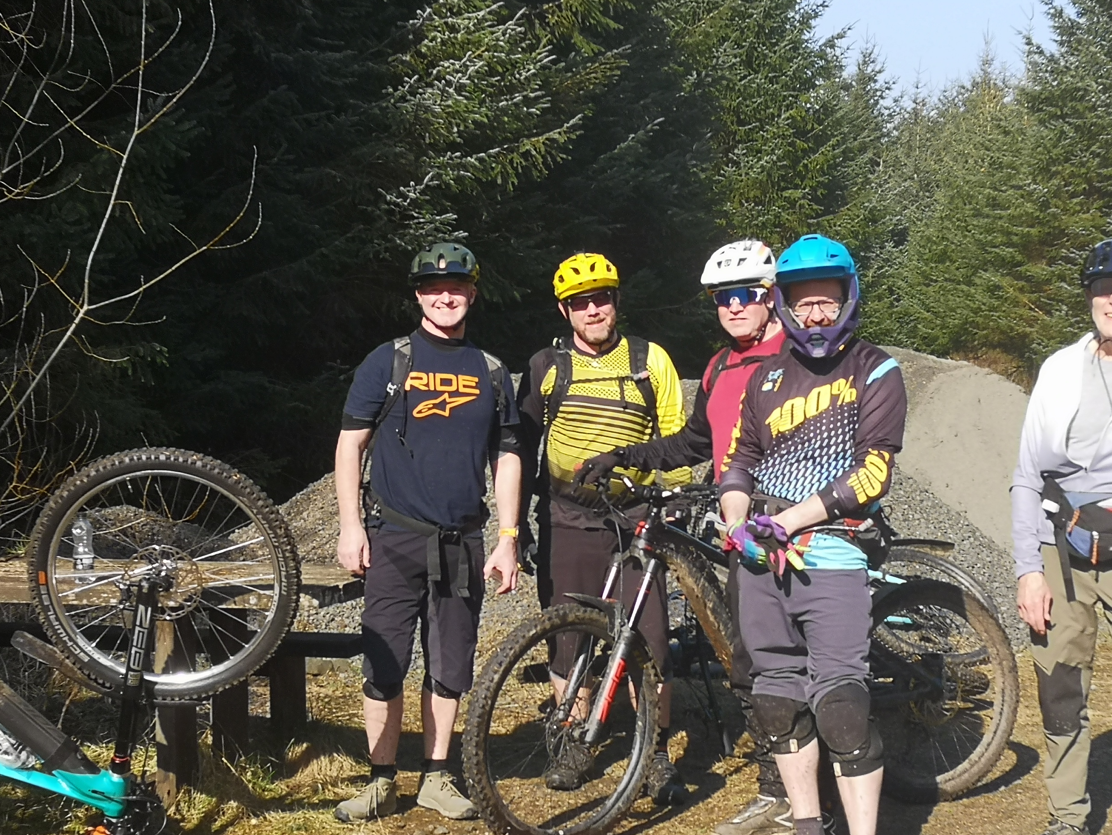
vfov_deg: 20.7
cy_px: 512
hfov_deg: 27.4
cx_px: 594
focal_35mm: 71
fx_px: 2281
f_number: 1.8
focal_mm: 5.58
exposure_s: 1/1229
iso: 50
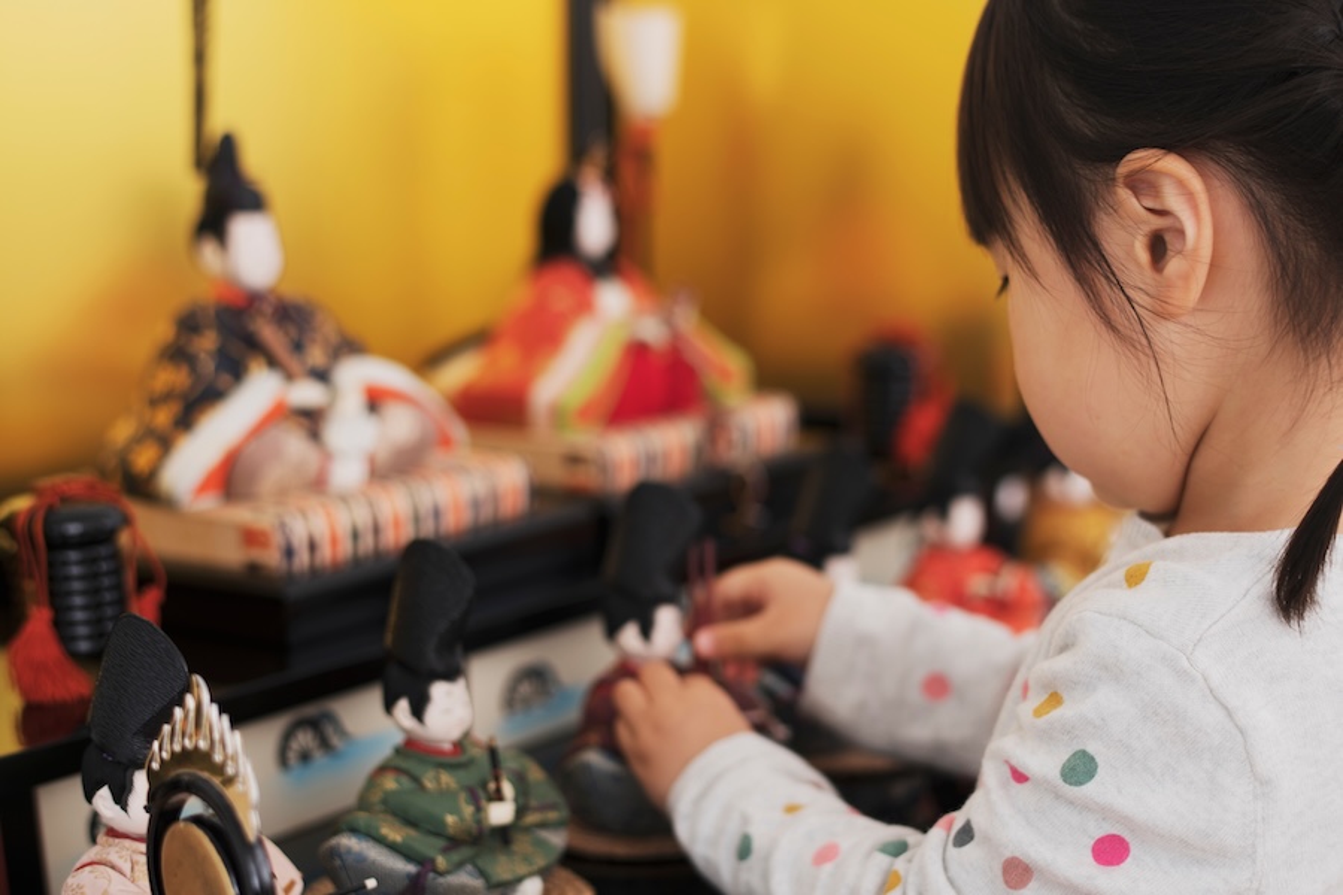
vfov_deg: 23.4
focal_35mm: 58
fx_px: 2164
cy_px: 448
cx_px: 672
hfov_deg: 34.5
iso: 100
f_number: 2.8
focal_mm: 58
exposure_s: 1/125
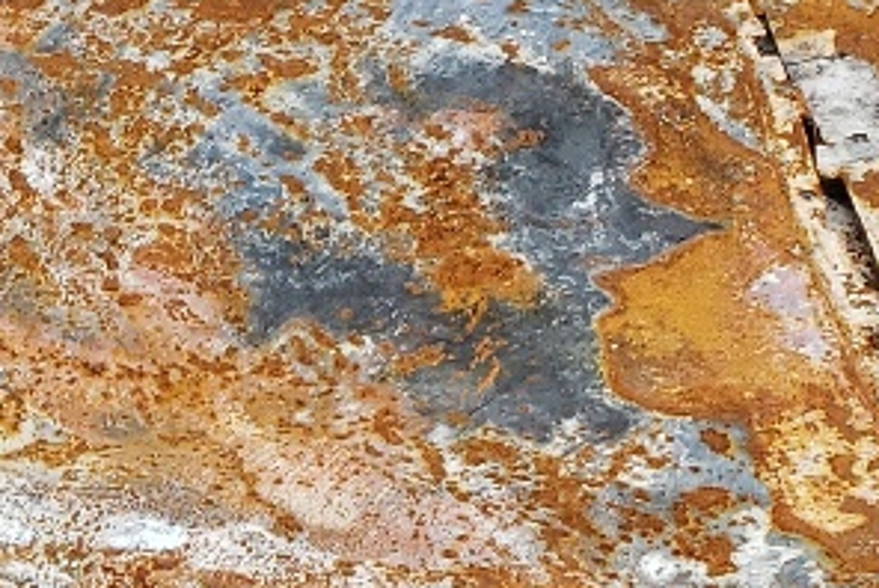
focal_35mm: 146
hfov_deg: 13.6
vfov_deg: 9.1
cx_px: -226
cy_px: 965
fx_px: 3568
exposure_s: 1/833
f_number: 1.5
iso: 50
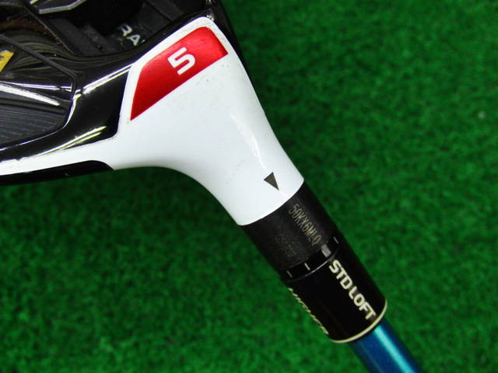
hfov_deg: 50.1
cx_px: 249
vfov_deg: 38.7
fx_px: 532
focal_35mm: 37
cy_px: 186
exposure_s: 1/80
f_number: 3.6
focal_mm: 6.42
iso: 400
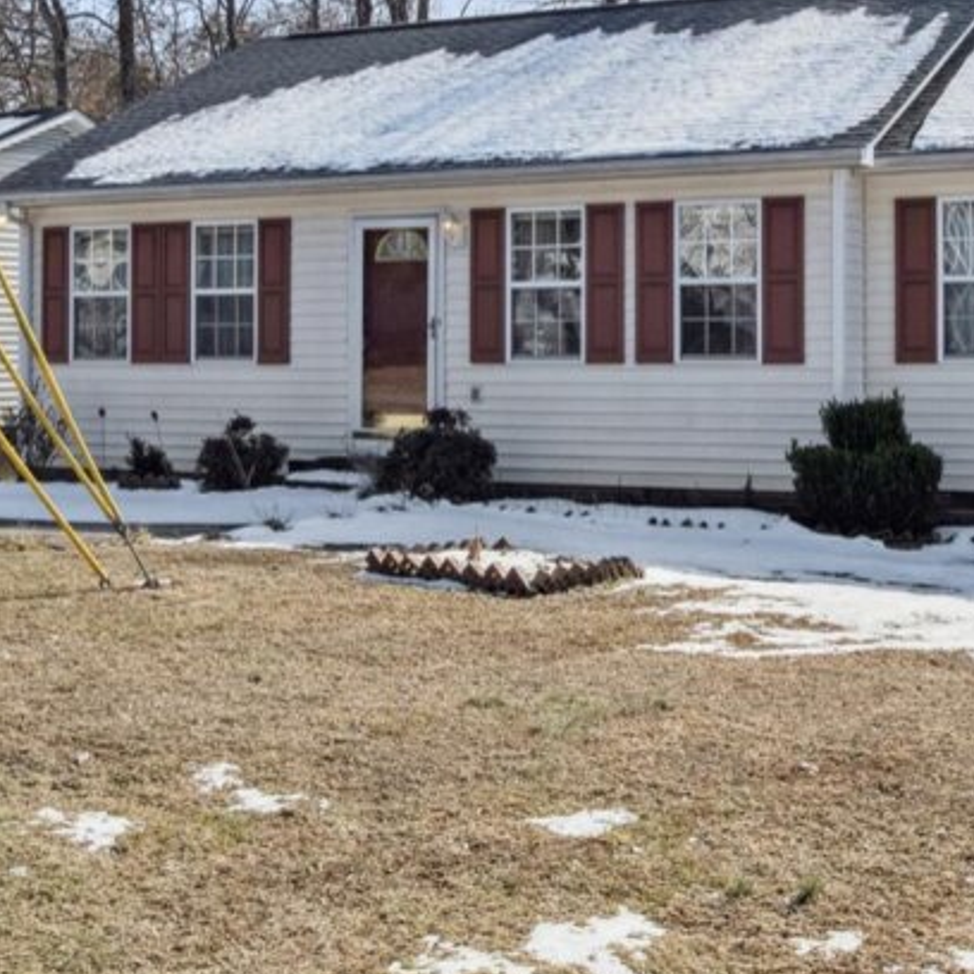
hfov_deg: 30.8
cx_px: 664
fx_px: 1751
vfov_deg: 30.8
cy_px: 302
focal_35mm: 55
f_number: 2.8
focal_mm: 8.4
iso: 110
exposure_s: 1/500
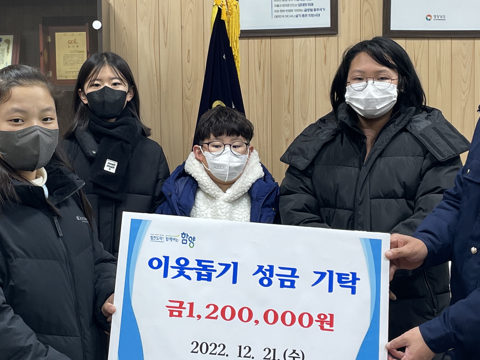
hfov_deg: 30.1
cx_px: 166
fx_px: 888
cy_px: 148
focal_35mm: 64
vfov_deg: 22.9
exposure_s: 1/60
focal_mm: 4.2
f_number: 1.6
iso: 64
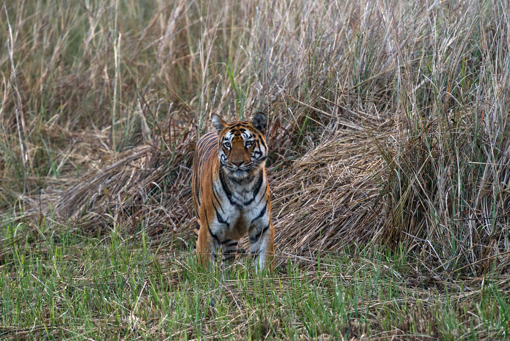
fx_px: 8419
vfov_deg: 2.3
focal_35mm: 594
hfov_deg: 3.5
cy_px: 170
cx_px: 255
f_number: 8
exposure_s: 1/320
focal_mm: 594
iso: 2000
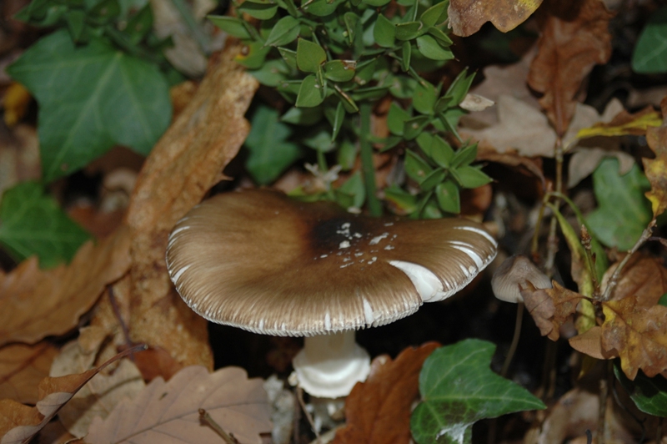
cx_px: 334
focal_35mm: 120
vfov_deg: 11.4
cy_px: 222
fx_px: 2221
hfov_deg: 17.1
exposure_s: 1/60
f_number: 5.6
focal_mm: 80
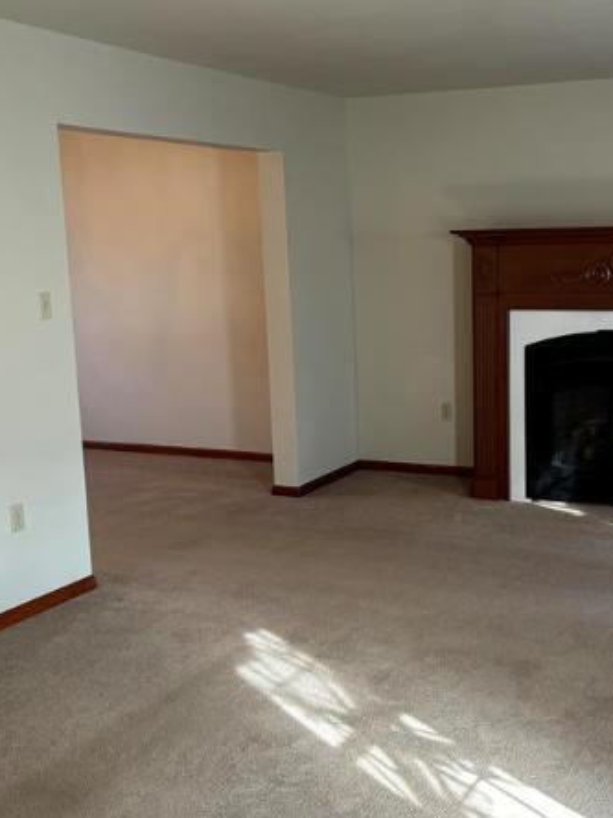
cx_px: 433
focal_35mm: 45
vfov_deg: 42.1
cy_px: 407
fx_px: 1063
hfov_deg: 31.8
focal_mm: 5.96
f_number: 1.6
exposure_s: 1/60
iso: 80
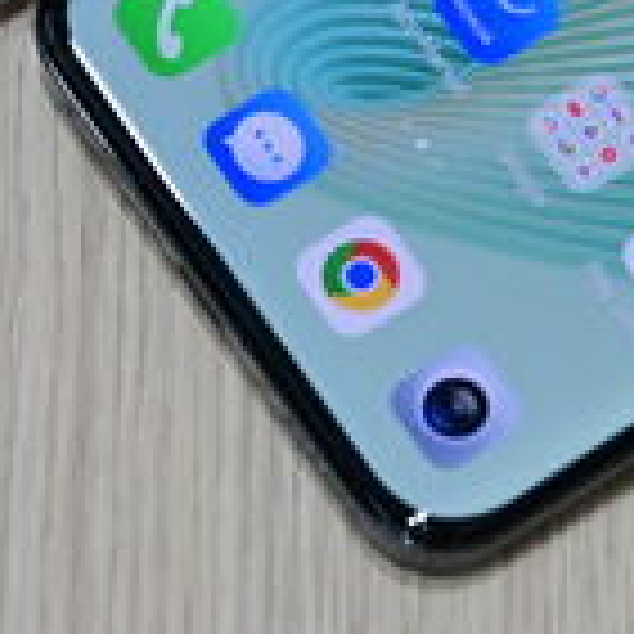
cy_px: -223
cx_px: 414
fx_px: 5740
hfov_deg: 6.3
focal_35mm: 277
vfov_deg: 6.3
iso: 800
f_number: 6.3
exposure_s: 1/400
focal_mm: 50
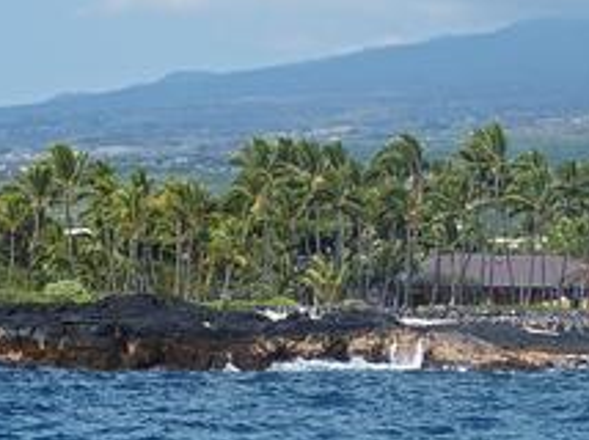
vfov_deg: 12.7
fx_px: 1972
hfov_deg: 17.0
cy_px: 212
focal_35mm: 116
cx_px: 319
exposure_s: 1/800
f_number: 4
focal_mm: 13.2
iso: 100
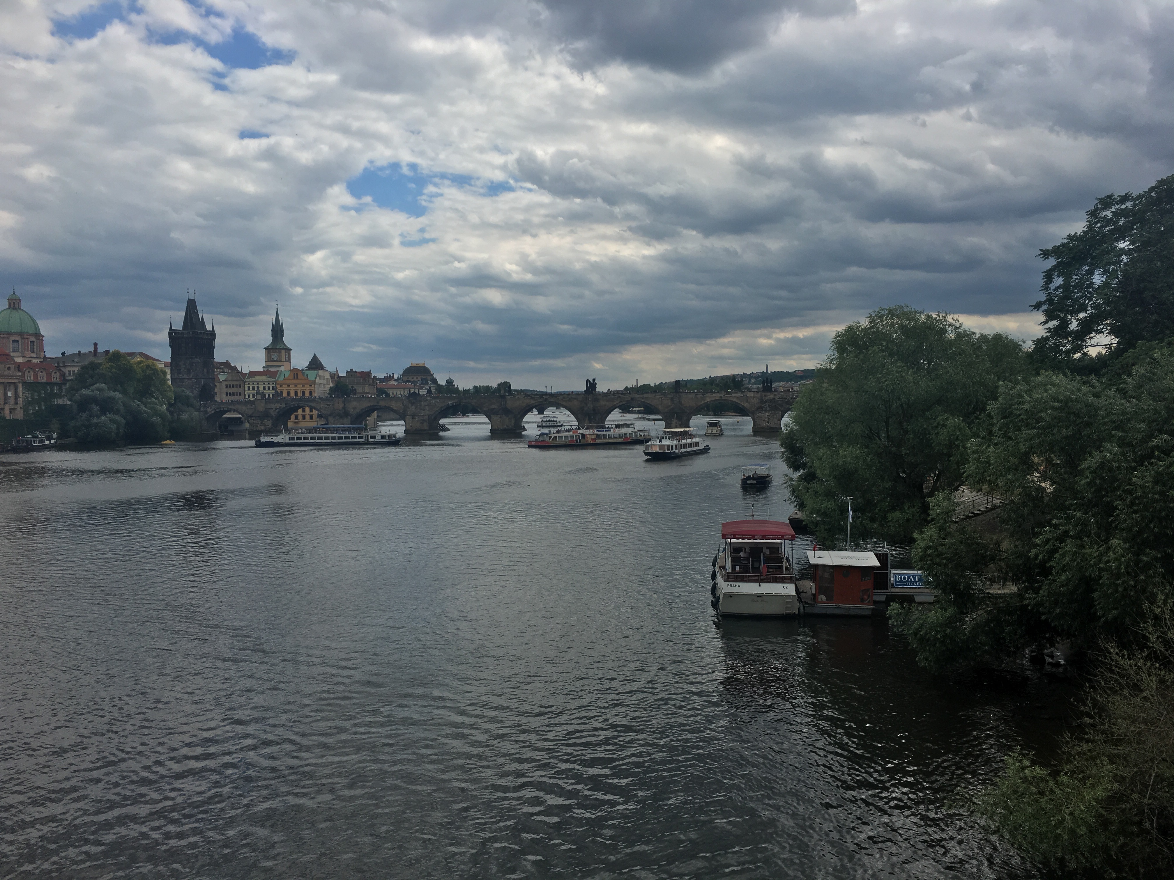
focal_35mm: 29
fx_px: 984
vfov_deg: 48.2
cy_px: 440
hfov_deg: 61.7
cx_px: 587
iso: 25
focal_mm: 4.15
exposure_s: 1/2653
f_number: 2.2
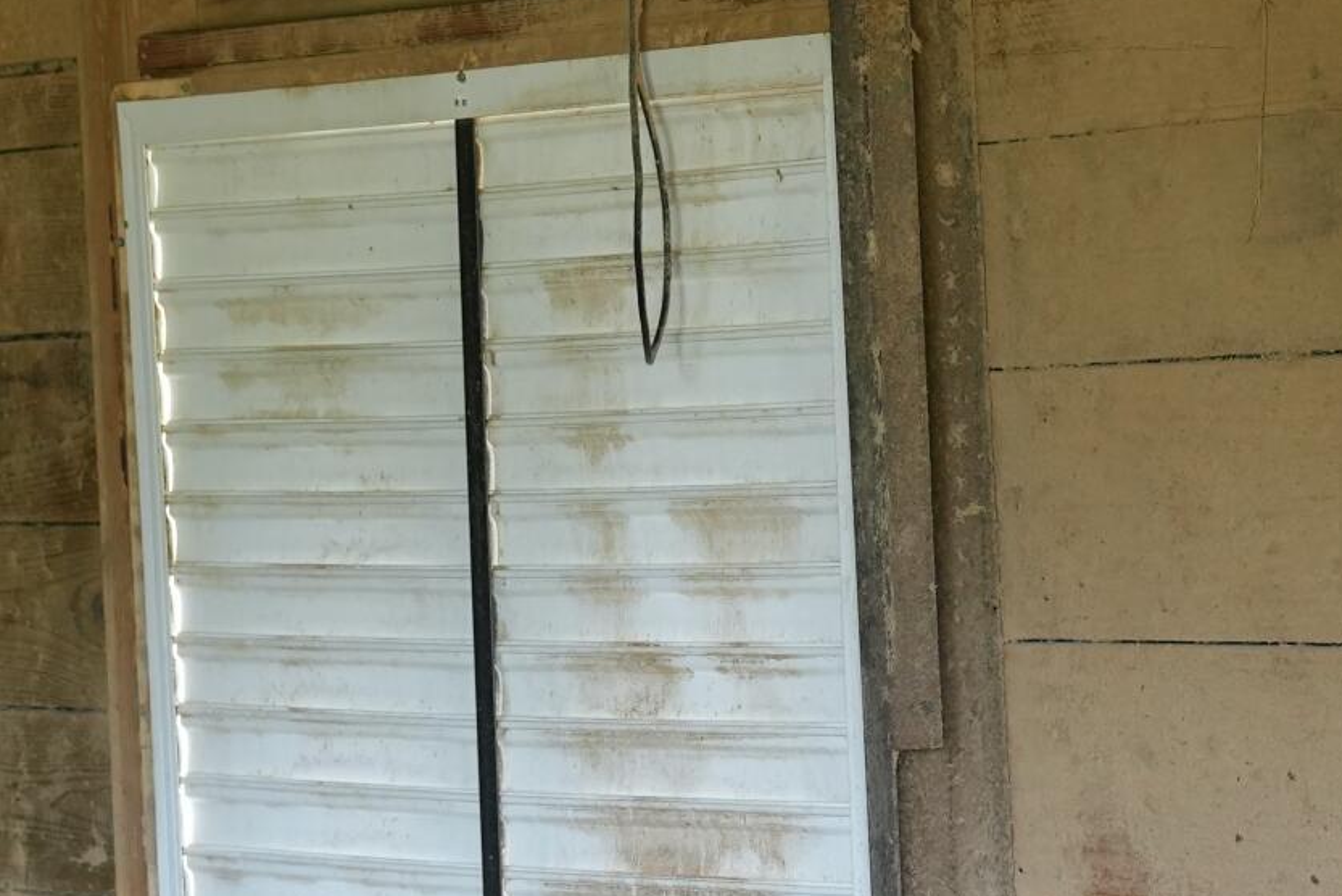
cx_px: 1023
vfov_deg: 7.6
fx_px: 6712
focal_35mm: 180
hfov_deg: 11.4
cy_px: 620
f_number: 4
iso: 1600
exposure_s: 1/80
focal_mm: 50
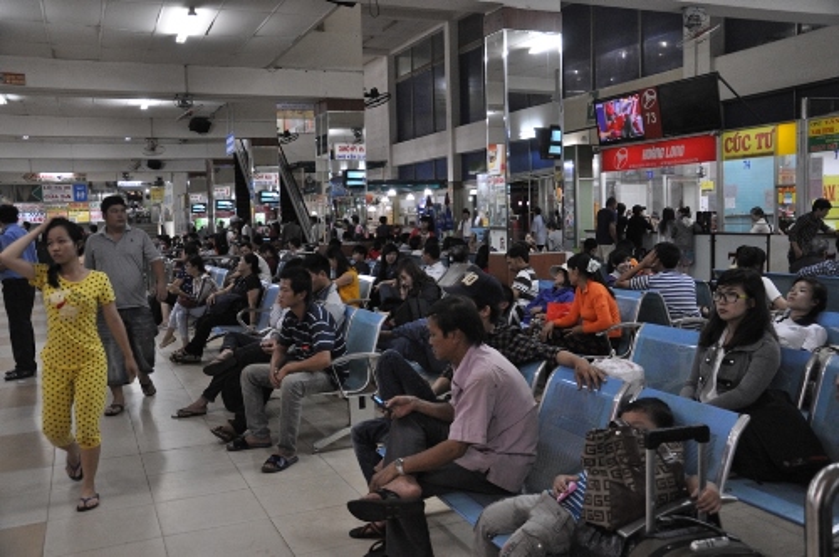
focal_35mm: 36
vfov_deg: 36.8
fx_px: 838
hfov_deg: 53.2
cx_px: 420
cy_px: 278
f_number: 3.8
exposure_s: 1/50
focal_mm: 24
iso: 1600
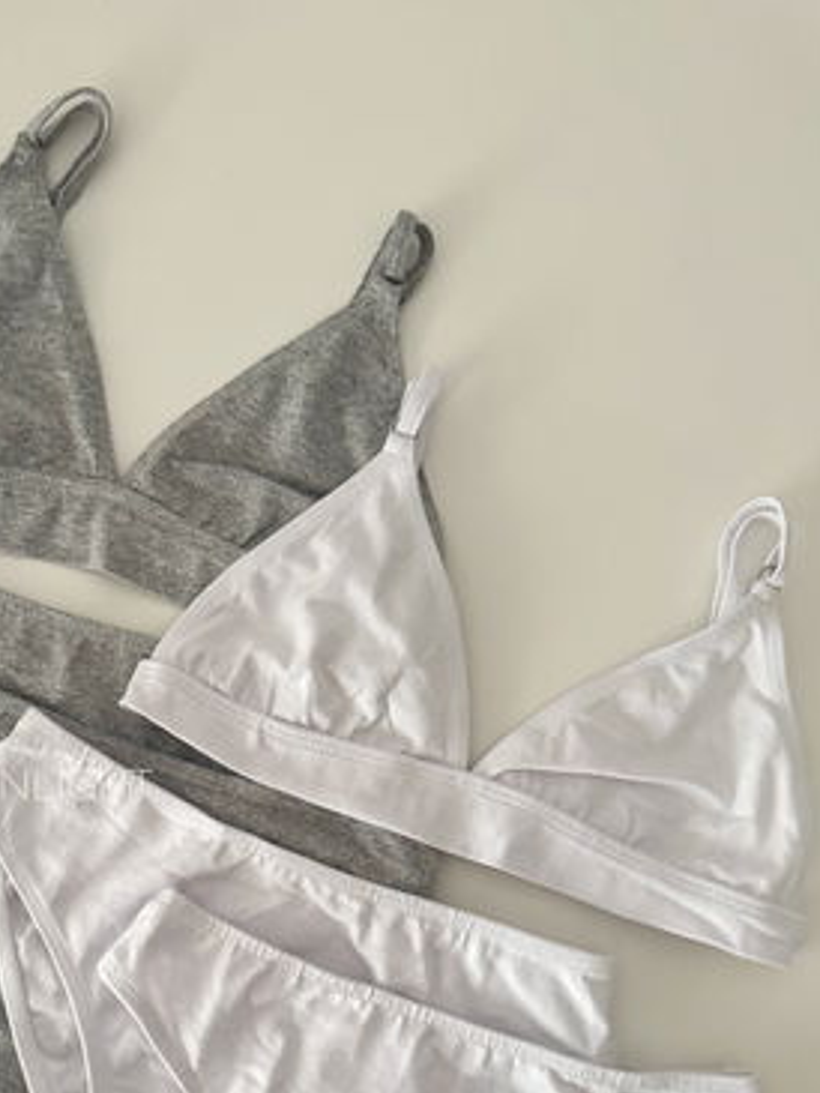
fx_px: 1105
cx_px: 233
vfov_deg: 51.2
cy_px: 768
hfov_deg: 39.9
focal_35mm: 35
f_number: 1.78
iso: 400
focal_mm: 6.76
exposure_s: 1/60
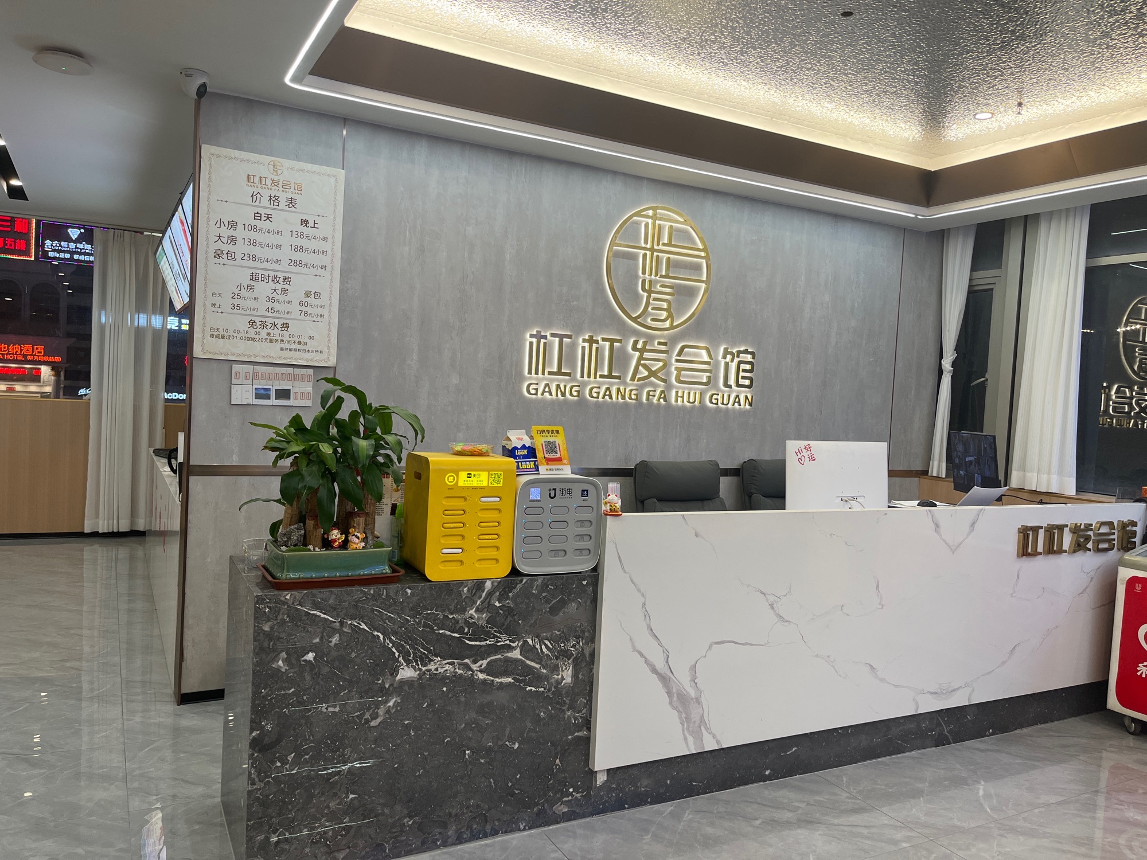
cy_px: 430
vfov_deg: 53.1
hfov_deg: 67.3
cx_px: 574
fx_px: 862
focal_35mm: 26
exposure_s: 1/100
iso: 64
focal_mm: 5.1
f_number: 1.6
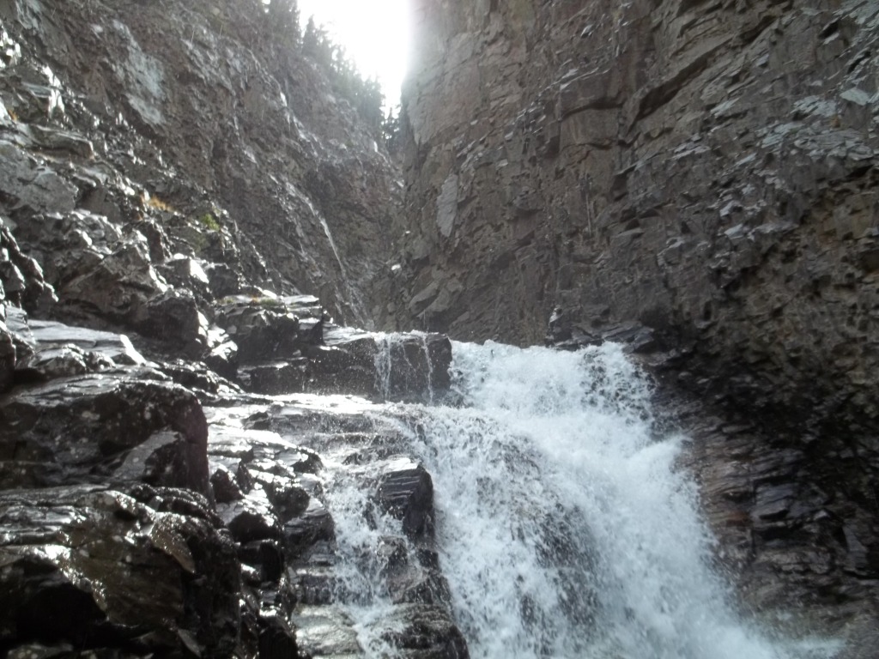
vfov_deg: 42.9
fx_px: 838
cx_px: 440
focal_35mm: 33
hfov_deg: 55.4
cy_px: 330
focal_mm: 5.9
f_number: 3.3
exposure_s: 1/200
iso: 64
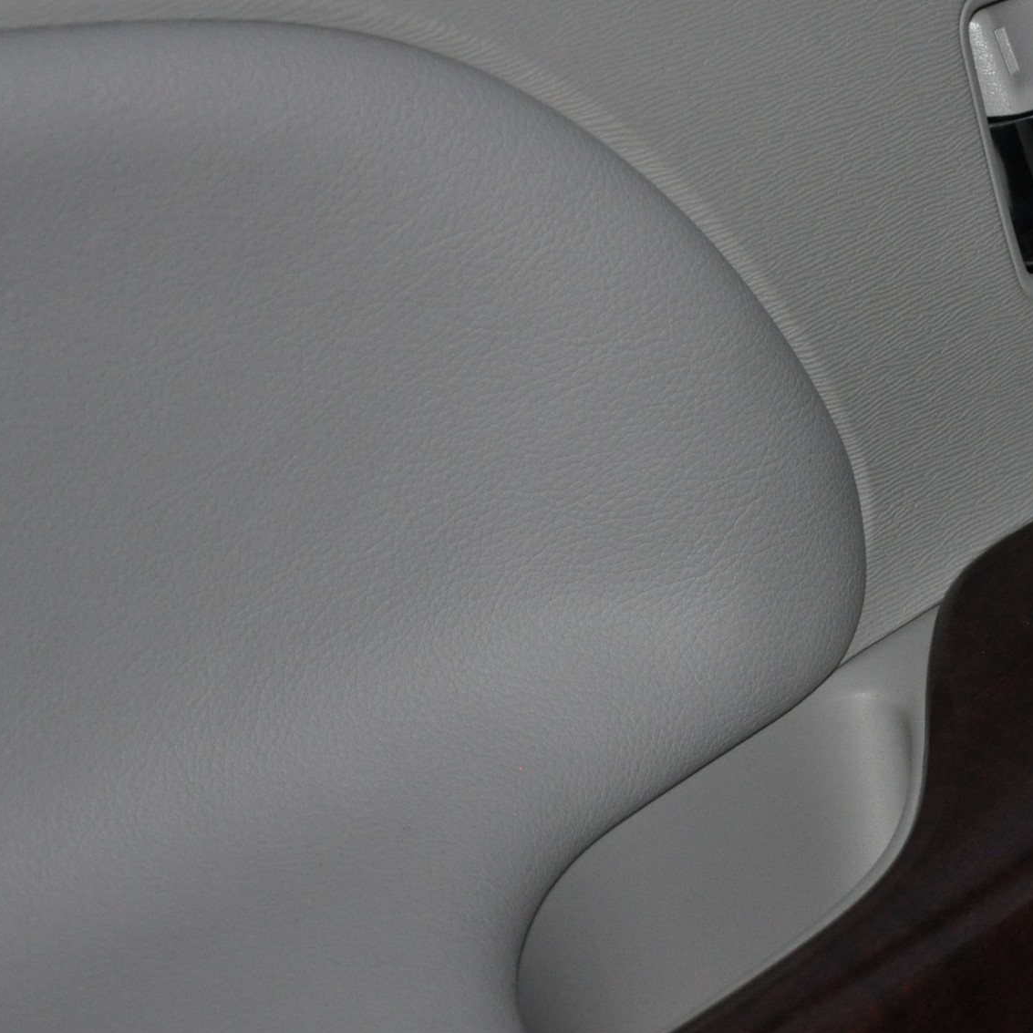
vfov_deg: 14.8
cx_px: 959
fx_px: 3984
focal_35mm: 118
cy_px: 553
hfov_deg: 14.6
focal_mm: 42
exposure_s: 1/60
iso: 800
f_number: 5.3
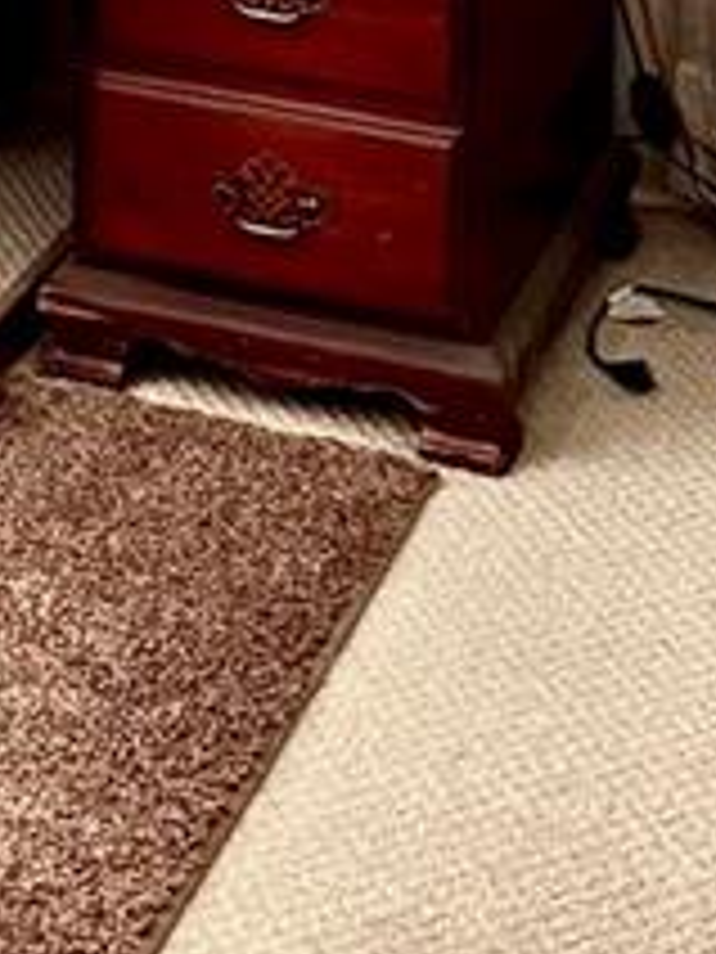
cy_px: -738
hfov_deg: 10.3
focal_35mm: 136
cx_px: -572
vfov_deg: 13.2
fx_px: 3751
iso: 250
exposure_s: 1/60
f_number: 1.78
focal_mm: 6.76
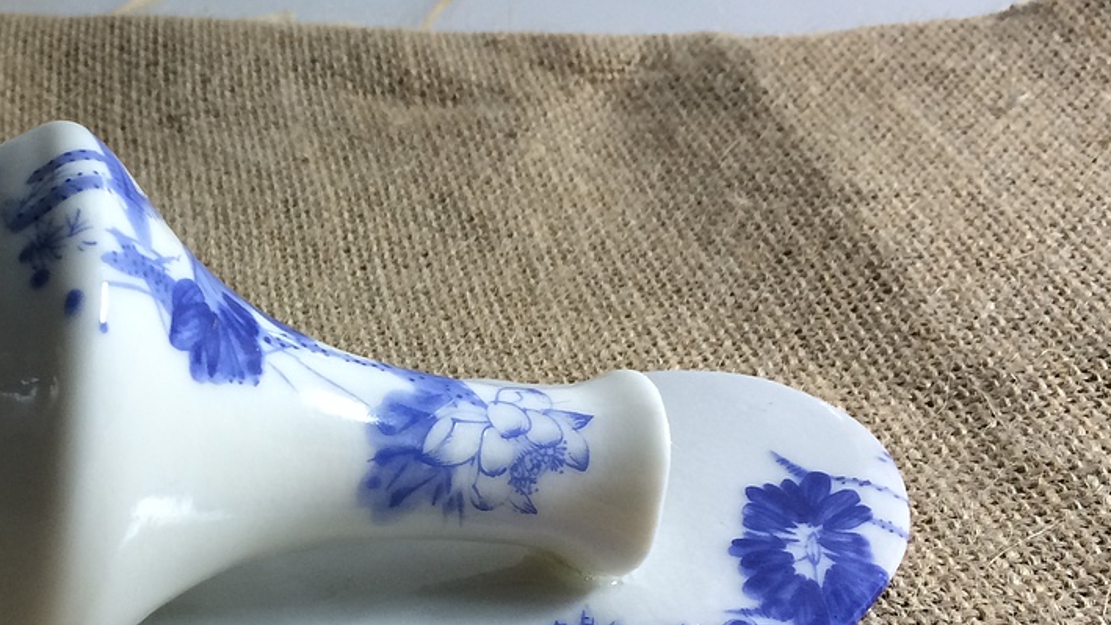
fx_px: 1679
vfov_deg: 21.0
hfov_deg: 34.6
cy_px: 420
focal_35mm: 57
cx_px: 111
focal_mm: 4.15
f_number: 2.2
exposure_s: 1/40
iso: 40
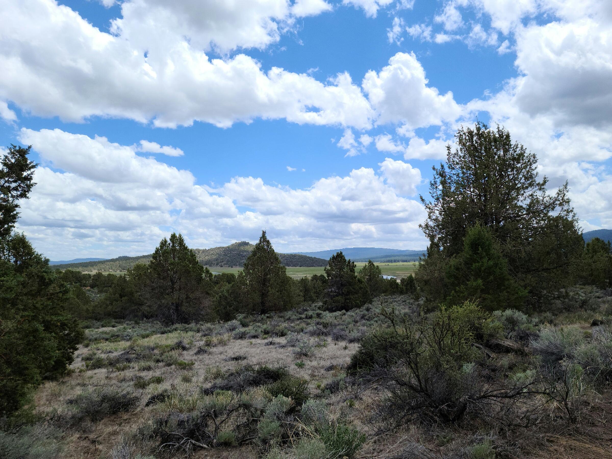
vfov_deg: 54.9
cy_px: 230
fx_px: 442
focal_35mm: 25
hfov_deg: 69.4
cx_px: 306
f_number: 1.8
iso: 16
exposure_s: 1/1250
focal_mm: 7
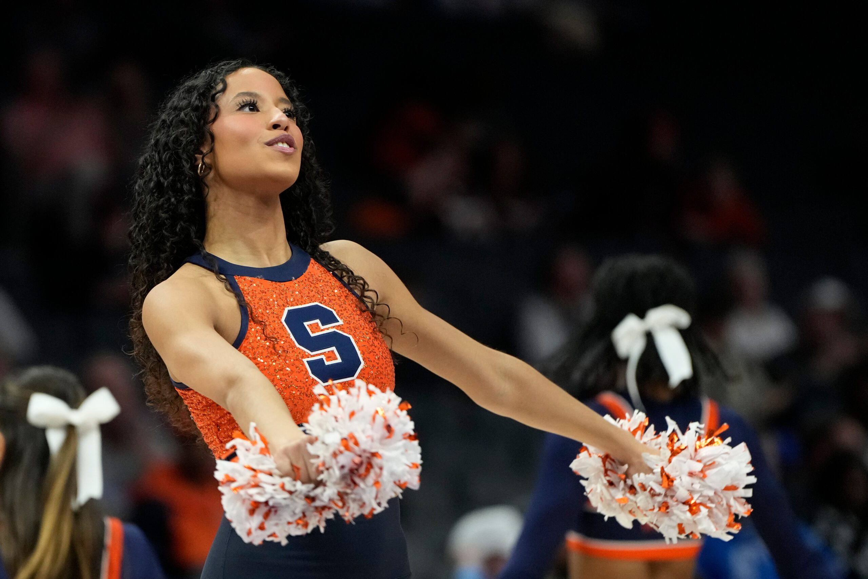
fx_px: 4822
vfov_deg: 6.9
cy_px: 290
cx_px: 434
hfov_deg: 10.3
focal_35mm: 200
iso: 3200
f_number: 2.8
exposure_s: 1/1600
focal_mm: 200
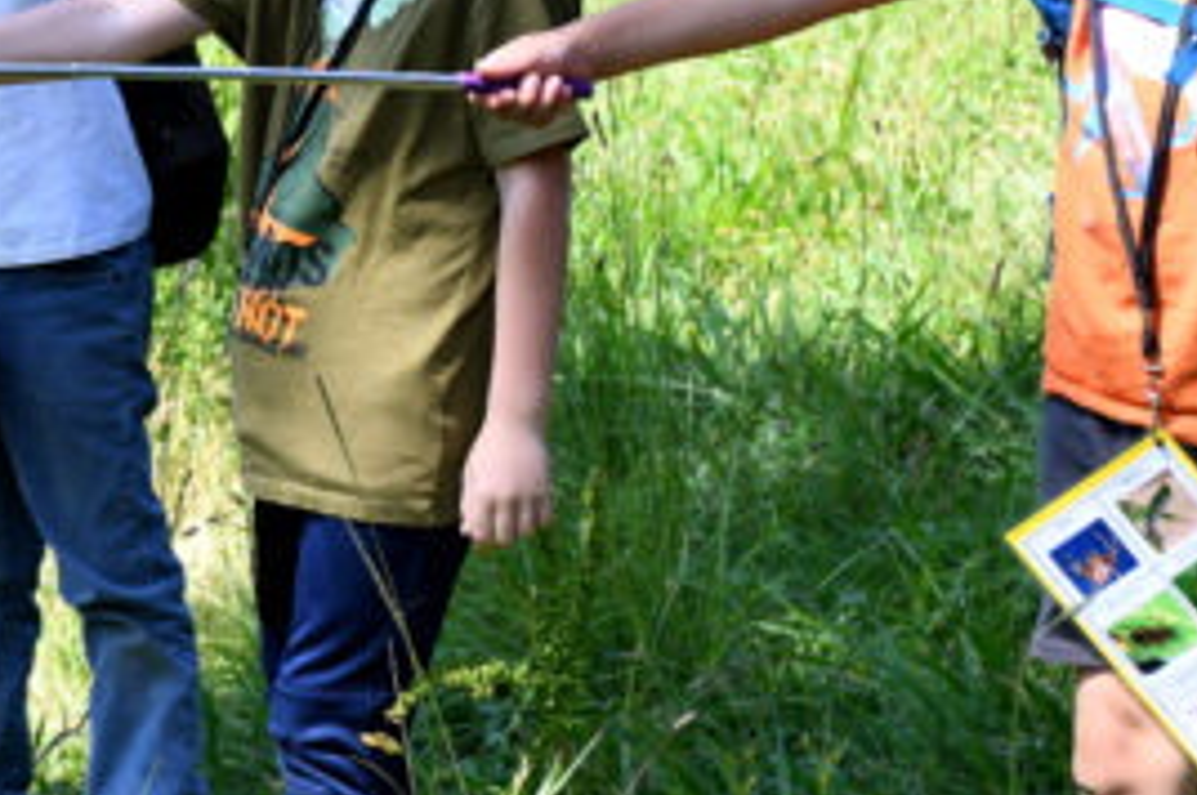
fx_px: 4450
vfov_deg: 10.1
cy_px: -33
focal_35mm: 134
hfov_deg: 14.8
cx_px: -250
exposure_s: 1/320
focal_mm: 35
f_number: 5
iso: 200
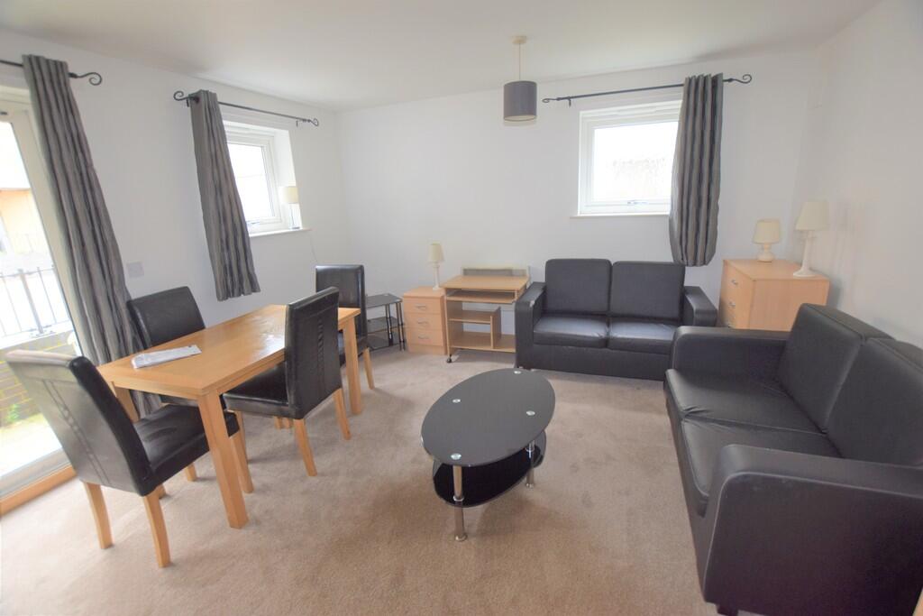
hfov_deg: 100.4
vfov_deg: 77.3
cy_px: 308
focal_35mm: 15
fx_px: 385
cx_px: 462
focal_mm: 10
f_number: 4.5
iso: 800
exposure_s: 1/80
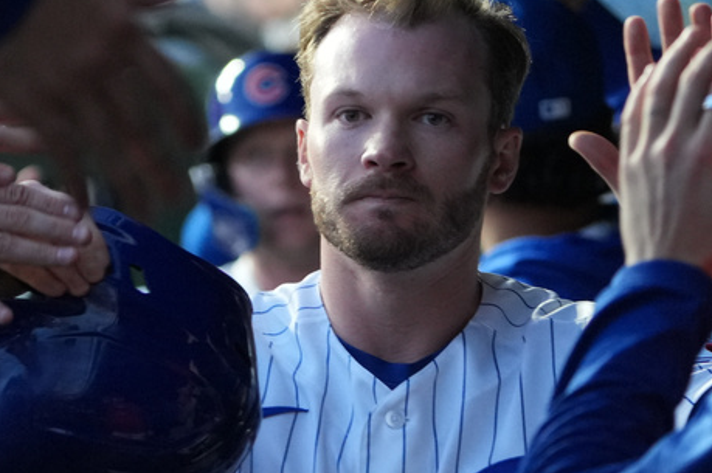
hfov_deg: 3.1
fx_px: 13237
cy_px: 259
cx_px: 363
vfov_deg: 2.0
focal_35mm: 670
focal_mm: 200
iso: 2500
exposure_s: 1/250
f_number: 5.6
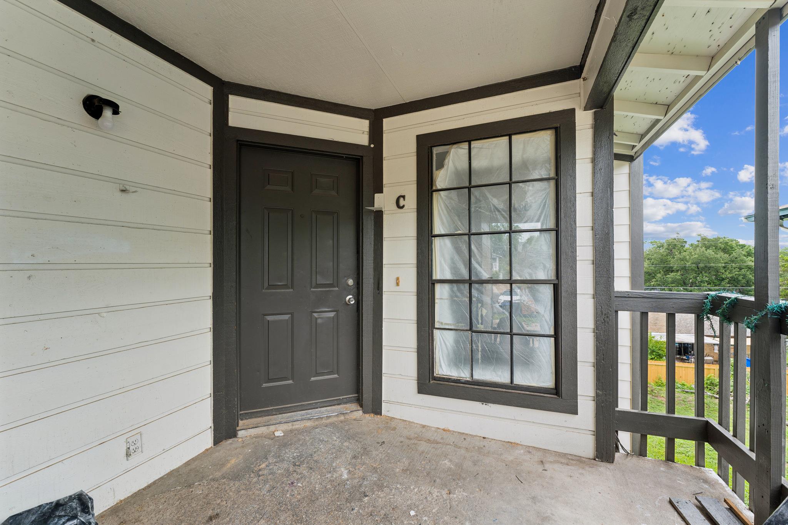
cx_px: 394
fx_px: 322
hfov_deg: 101.5
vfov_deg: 78.4
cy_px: 262
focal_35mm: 15
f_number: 8
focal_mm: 14.7
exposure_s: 1/30
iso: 125
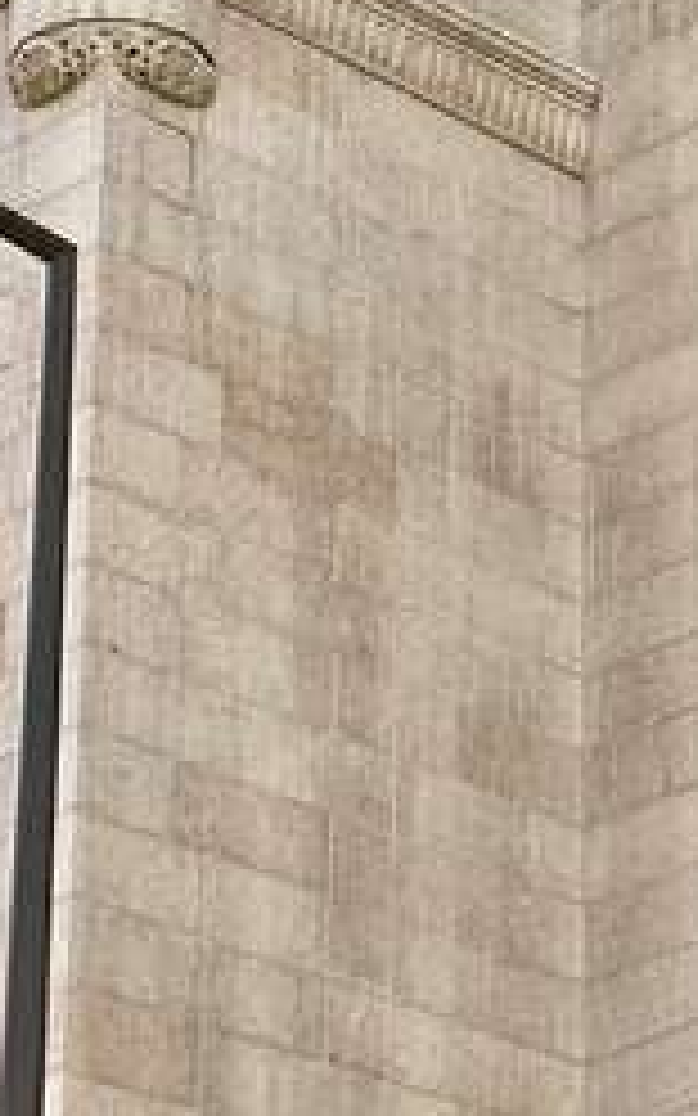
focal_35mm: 178
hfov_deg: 7.2
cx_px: 1175
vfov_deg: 11.6
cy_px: 4
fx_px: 5418
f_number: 2
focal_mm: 6
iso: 20
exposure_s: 1/432
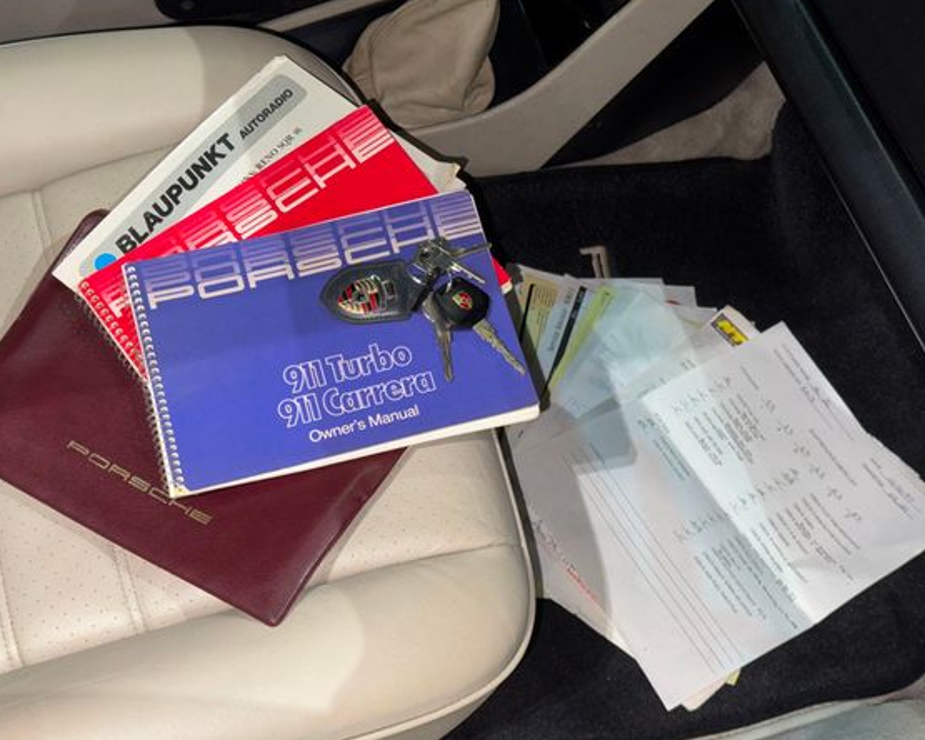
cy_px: 387
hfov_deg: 34.7
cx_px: 445
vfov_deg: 28.1
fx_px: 1478
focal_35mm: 54
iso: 50
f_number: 1.78
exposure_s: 1/22
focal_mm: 6.76
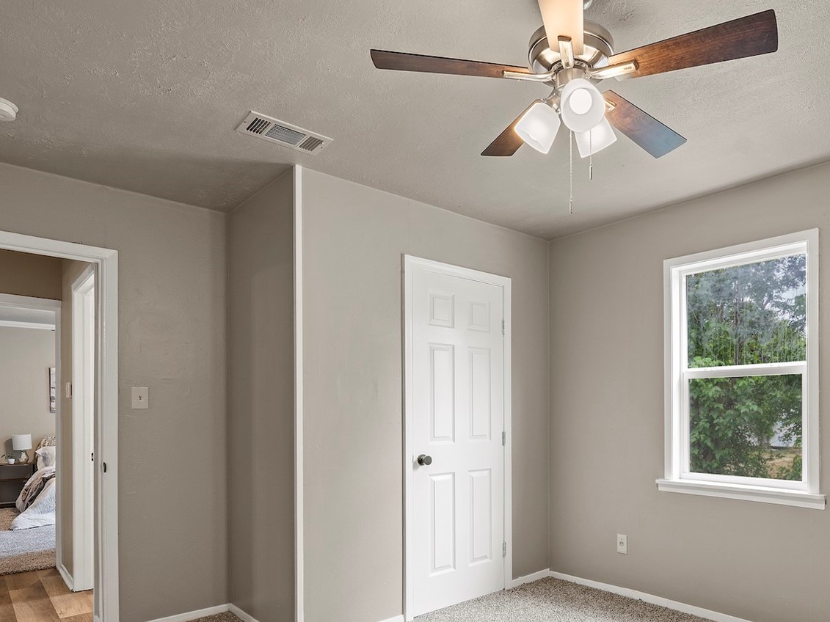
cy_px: 415
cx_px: 539
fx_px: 575
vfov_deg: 55.6
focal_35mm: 24
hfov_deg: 70.0
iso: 200
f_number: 8
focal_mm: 13
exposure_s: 1/1.25
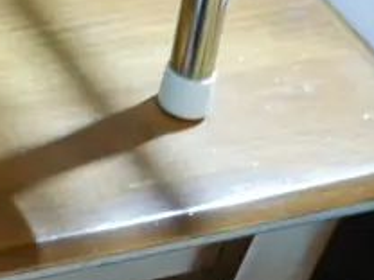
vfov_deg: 10.0
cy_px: -267
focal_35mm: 138
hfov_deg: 12.6
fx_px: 1491
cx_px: -374
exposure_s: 1/60
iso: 2000
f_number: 3.5
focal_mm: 14
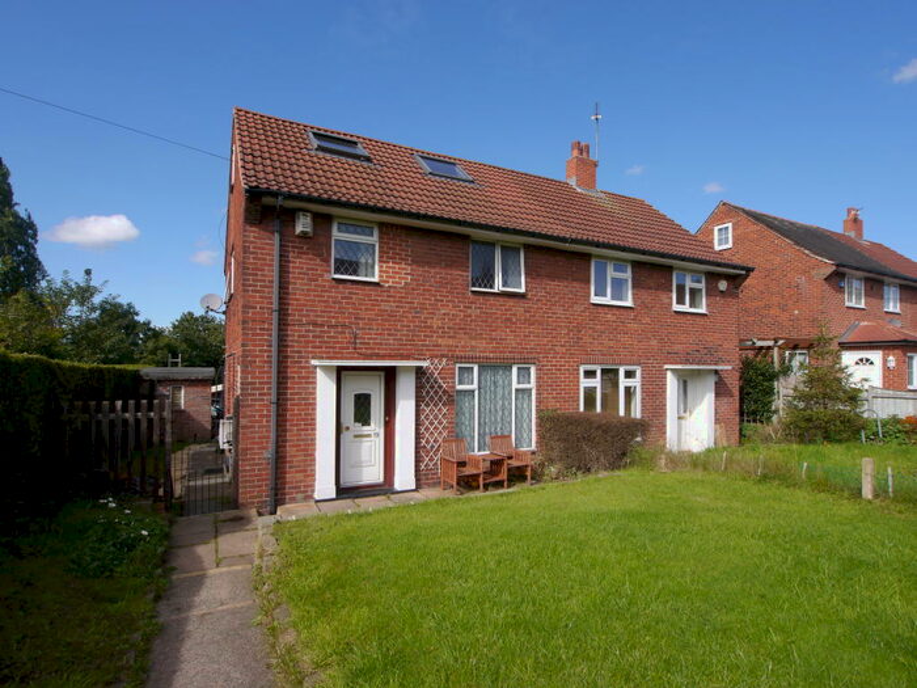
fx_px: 477
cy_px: 344
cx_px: 458
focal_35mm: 18
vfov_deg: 71.6
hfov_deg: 87.8
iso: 160
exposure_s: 1/400
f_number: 8
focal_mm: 9
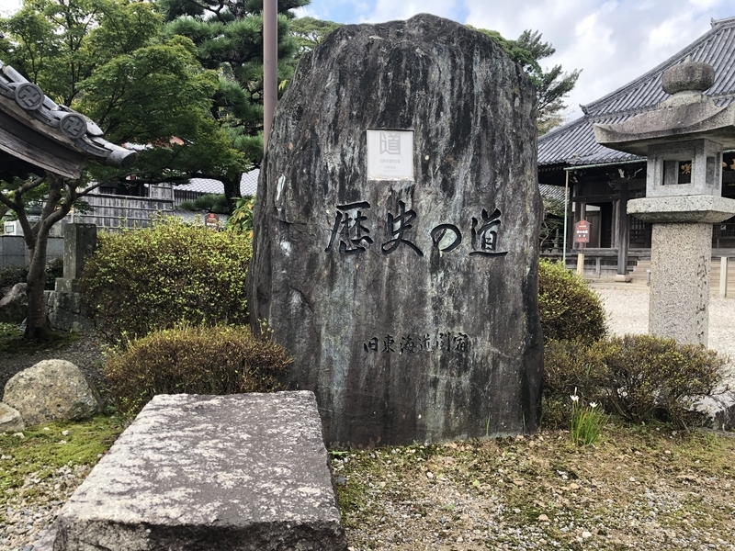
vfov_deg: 49.7
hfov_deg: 63.4
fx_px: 595
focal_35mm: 28
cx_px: 368
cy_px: 276
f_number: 1.8
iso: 20
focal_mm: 4
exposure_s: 1/264
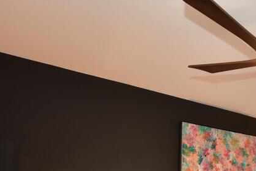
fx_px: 263
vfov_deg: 30.4
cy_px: 206
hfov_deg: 39.8
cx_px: 295
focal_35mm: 37
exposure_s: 1/1.6
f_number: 8
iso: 100
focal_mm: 10
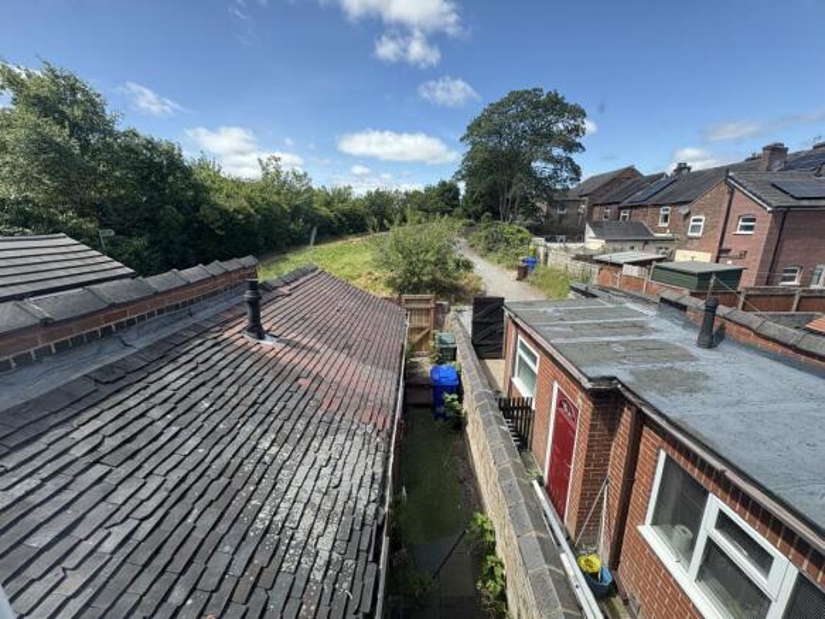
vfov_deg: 85.7
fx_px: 334
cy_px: 310
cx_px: 412
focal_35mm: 14
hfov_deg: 102.1
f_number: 2.2
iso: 40
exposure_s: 1/591
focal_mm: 2.22
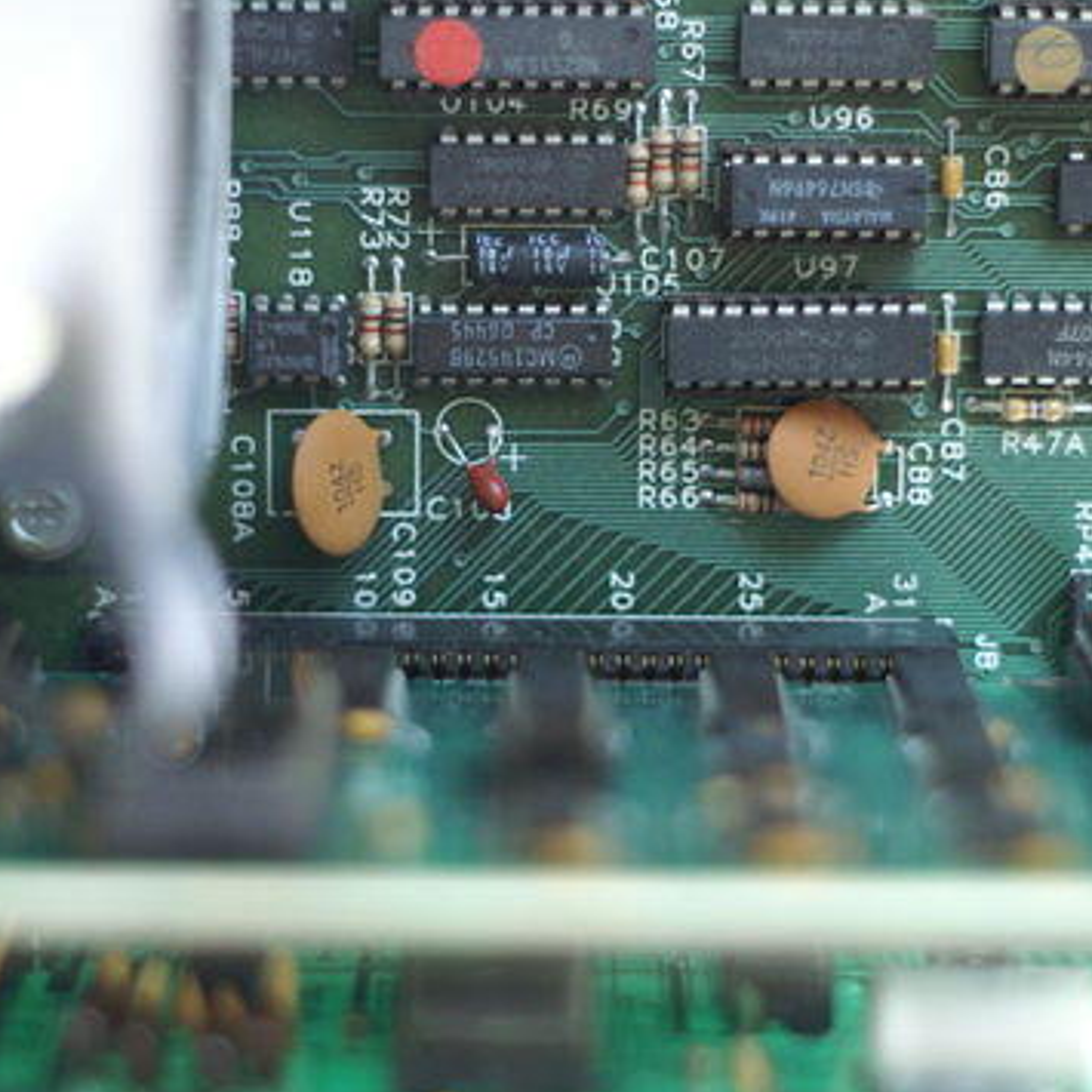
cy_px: 597
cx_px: 514
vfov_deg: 15.2
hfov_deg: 15.2
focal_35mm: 115
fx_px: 4104
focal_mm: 50
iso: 800
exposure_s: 1/100
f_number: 2
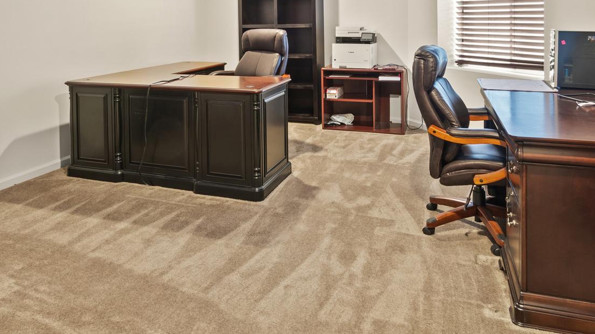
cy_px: 25
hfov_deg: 66.1
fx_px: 457
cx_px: 293
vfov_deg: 37.2
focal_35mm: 29
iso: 100
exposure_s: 25
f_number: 8
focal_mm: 10
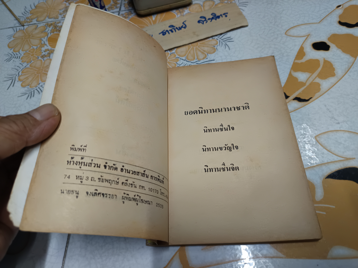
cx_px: 179
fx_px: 248
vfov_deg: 56.8
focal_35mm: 24
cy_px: 134
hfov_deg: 71.6
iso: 1087
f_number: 1.7
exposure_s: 1/50
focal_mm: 5.31
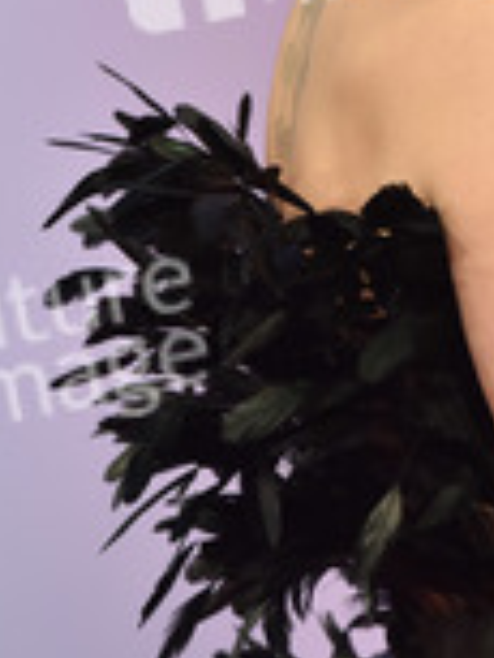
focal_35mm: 476
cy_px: 146
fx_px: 9045
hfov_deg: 3.1
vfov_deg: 4.2
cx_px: 455
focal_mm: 190
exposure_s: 1/200
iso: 2000
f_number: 5.6
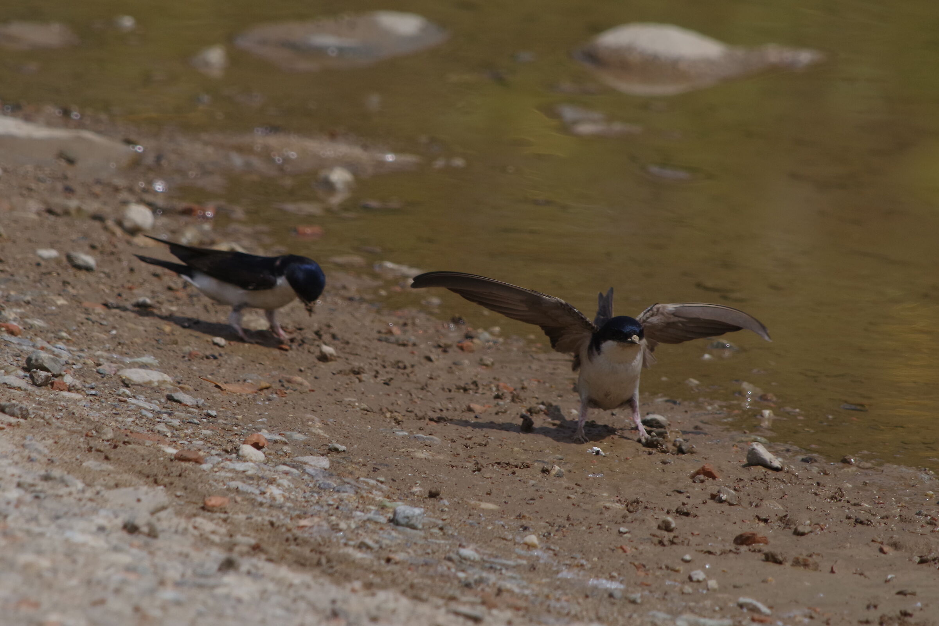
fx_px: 10433
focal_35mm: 400
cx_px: 470
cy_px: 313
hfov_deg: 5.2
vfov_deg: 3.4
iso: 640
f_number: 4.5
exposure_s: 1/2500
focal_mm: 400
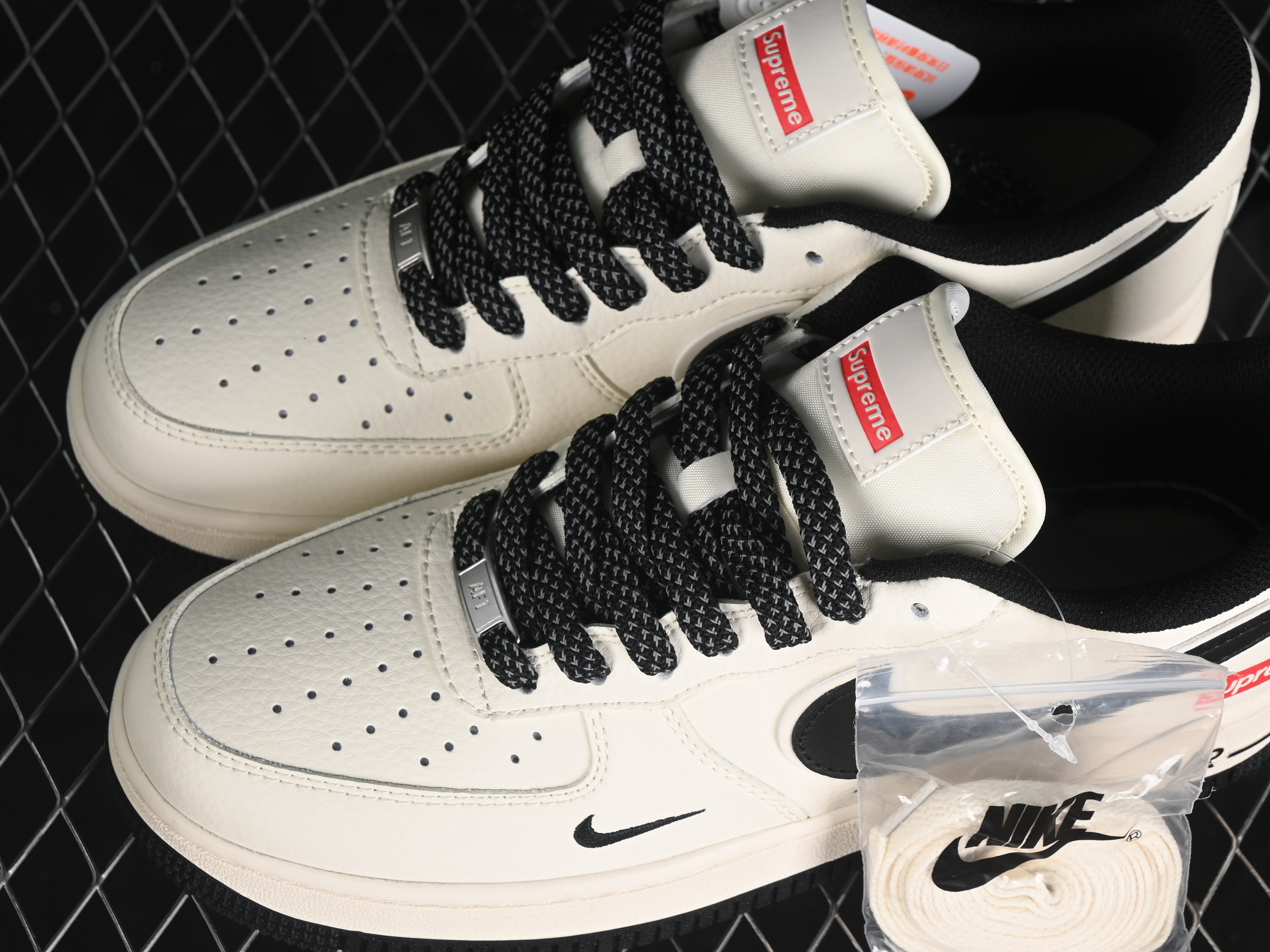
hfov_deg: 20.6
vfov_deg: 15.6
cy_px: 455
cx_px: 730
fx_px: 3486
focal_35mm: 95
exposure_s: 1/80
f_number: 7.1
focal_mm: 50
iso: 160
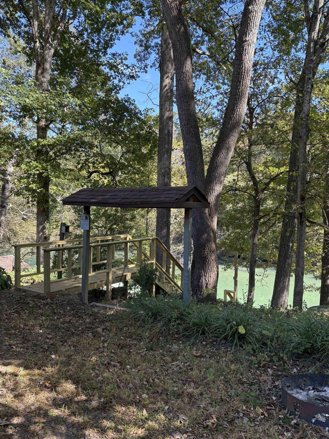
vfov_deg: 63.4
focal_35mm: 28
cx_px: 161
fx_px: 355
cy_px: 228
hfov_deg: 49.7
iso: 64
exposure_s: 1/279
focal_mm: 5.96
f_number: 1.6
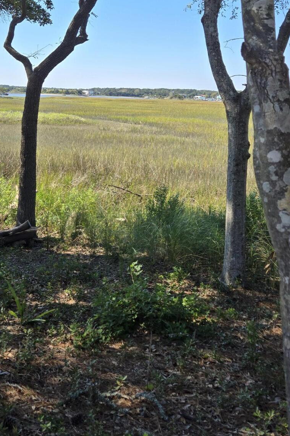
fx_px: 508
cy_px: 115
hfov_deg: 31.8
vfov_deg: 45.0
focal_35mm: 42
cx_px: 112
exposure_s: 1/1126
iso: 25
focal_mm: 5.4
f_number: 1.8
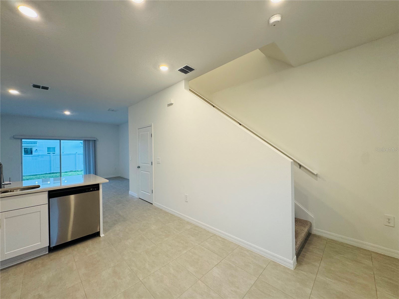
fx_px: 161
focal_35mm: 14
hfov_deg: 102.1
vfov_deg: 85.7
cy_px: 150
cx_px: 200
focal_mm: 2.22
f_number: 2.2
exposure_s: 1/120
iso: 160
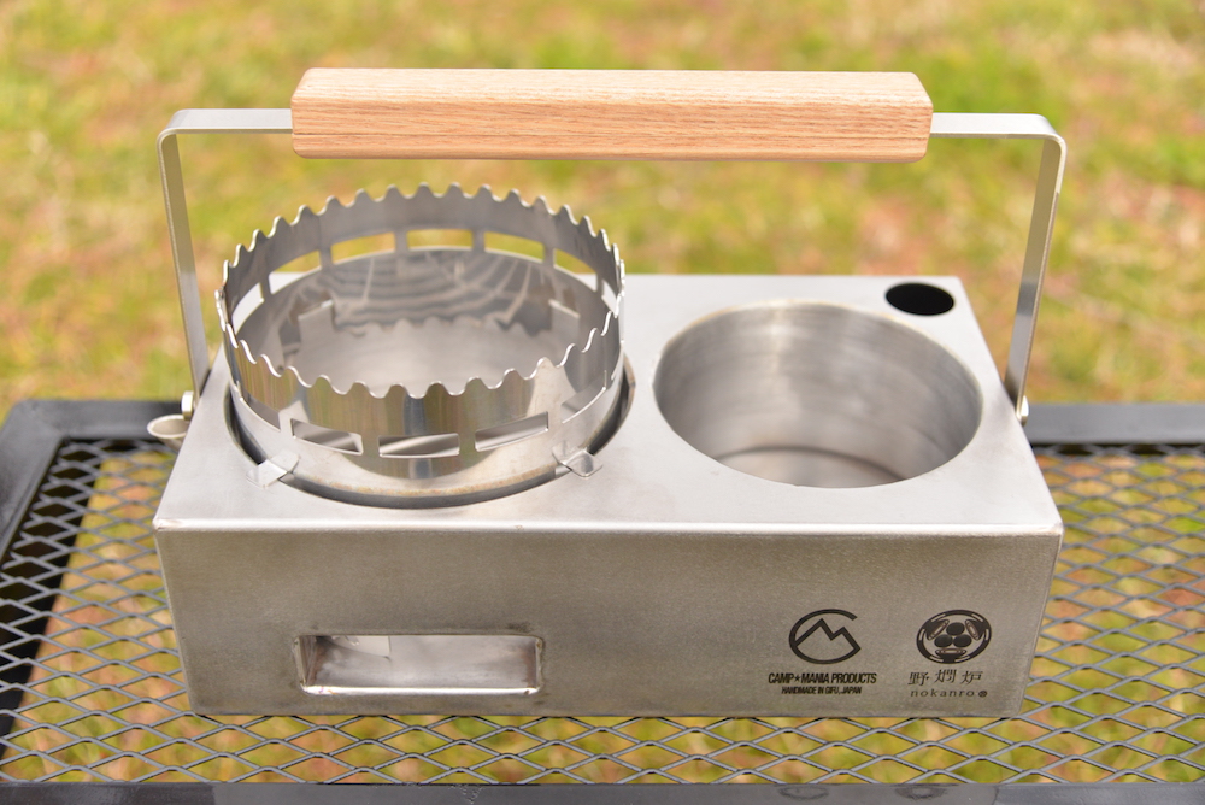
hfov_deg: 42.7
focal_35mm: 46
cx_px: 602
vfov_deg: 29.3
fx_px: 1541
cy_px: 402
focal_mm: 46
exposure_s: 1/1250
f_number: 4
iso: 1250
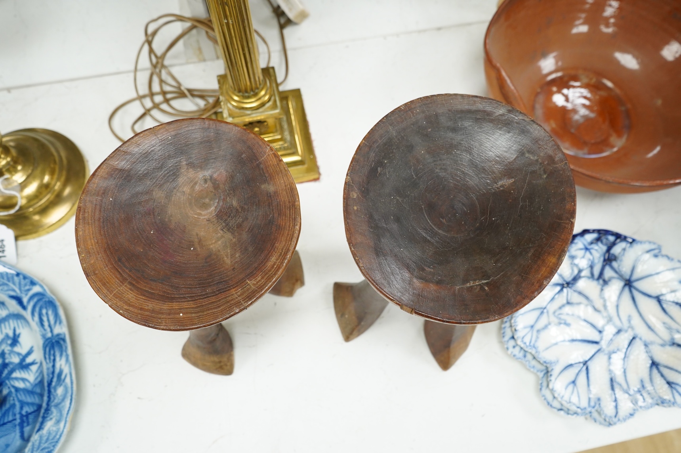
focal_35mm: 28
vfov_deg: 46.3
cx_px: 340
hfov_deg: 65.5
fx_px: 529
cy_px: 226
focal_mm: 28
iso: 2500
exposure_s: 1/125
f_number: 5.6
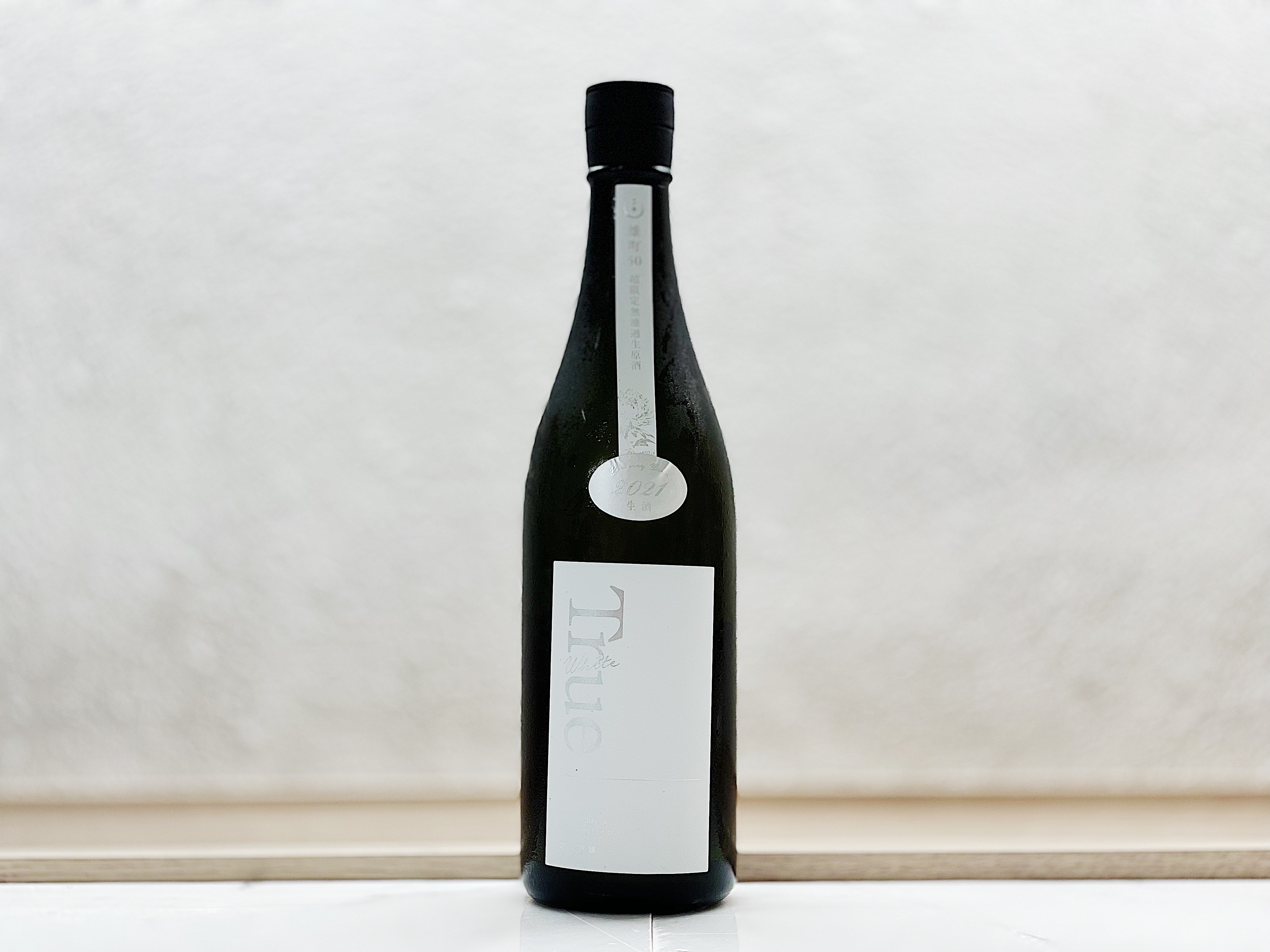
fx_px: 1908
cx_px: 635
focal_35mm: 52
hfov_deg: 36.8
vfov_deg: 28.0
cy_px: 476
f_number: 2
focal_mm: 6
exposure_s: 1/100
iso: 64
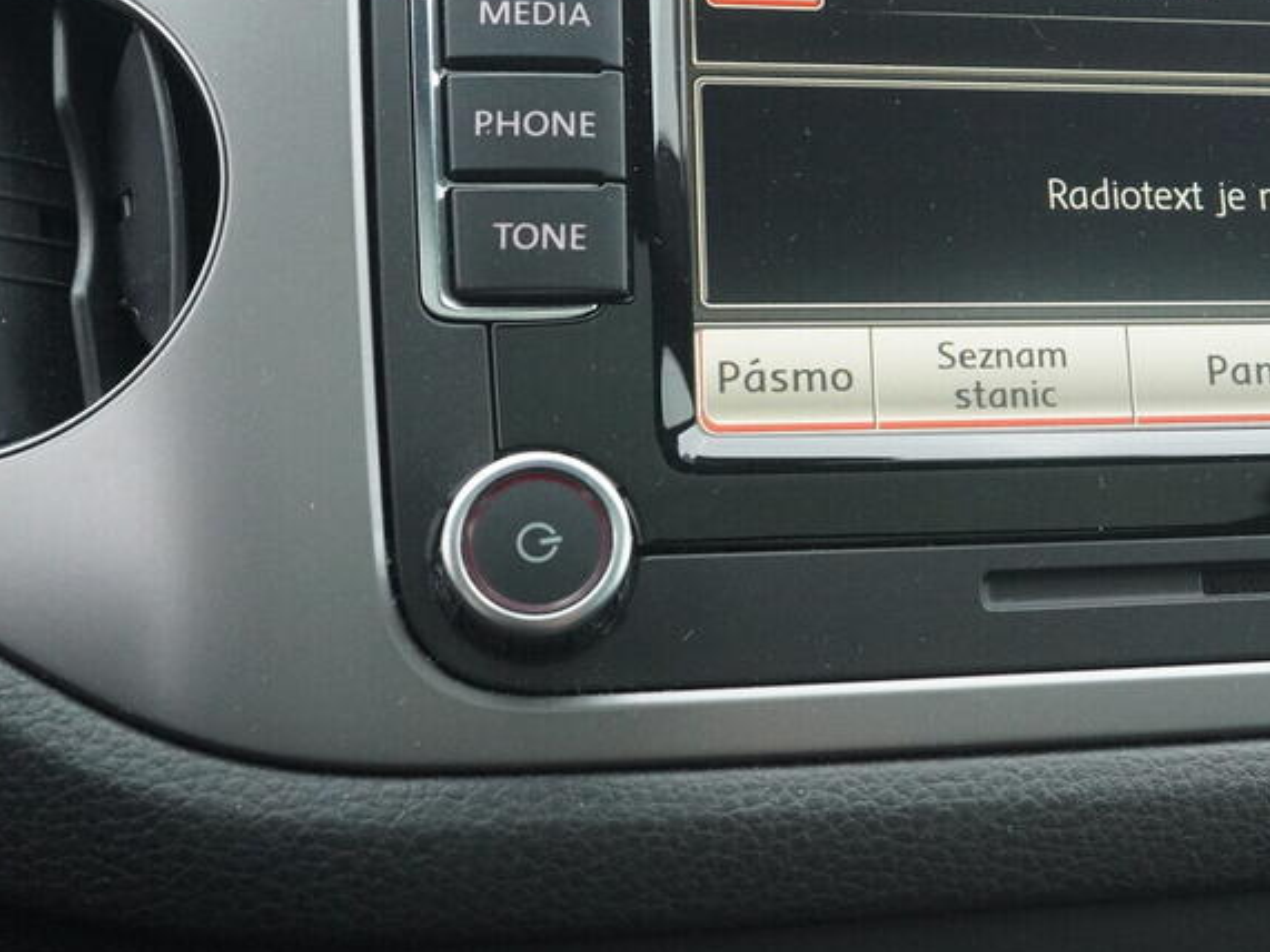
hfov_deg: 30.0
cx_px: 1114
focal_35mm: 62
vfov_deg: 23.5
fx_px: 2274
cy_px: 279
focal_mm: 24
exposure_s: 1/160
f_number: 6.3
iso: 4000
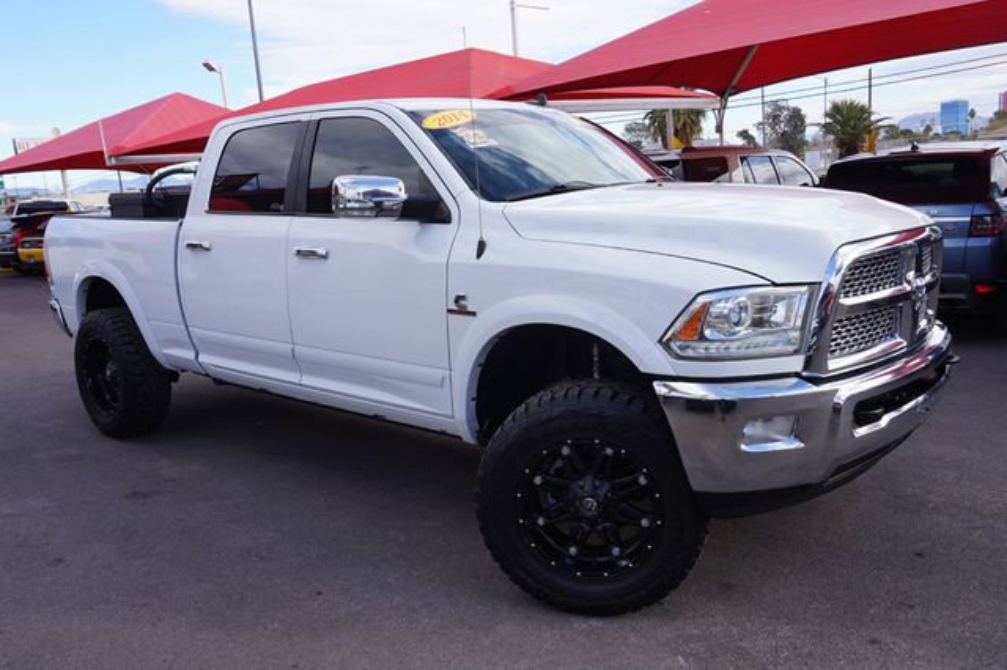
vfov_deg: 43.6
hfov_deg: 62.0
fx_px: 839
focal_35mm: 30
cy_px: 335
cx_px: 504
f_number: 10
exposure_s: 1/80
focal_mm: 20
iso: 100
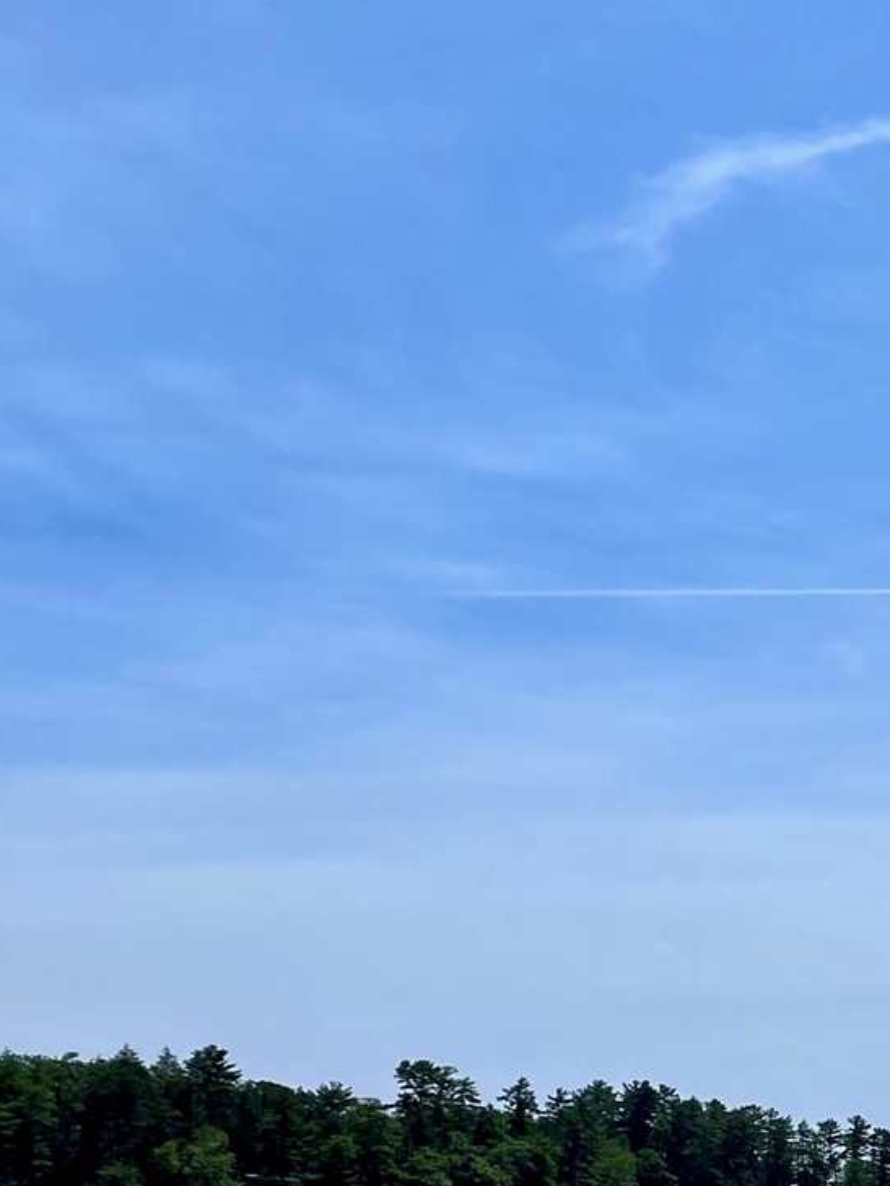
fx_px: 2502
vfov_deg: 25.5
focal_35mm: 73
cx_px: 1175
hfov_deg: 18.7
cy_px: 1147
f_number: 1.6
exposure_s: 1/9091
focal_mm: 4.2
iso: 32
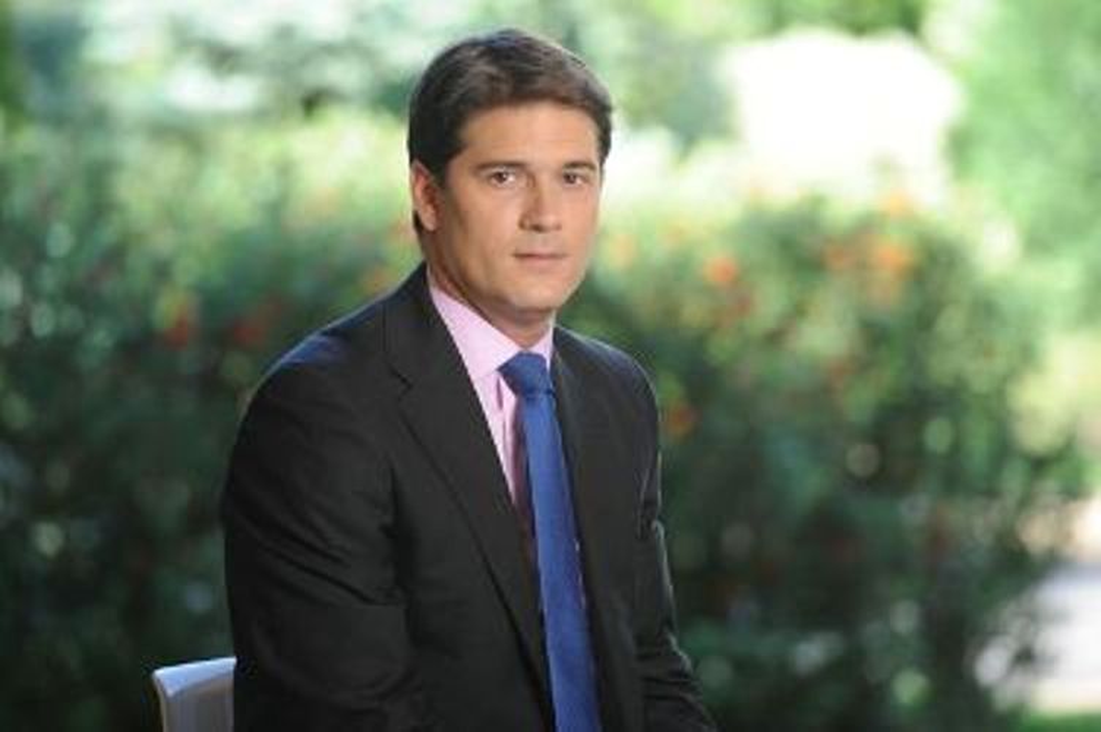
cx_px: 550
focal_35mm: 200
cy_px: 366
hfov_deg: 10.3
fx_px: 6111
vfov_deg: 6.9
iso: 200
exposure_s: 1/125
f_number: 4
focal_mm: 200
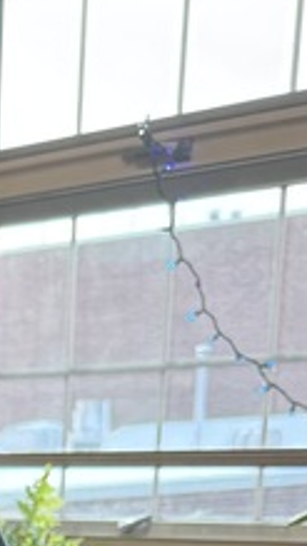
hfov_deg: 9.1
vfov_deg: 14.1
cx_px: -377
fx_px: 1768
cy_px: 1159
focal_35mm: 122
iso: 100
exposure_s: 1/120
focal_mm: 6.76
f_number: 1.78
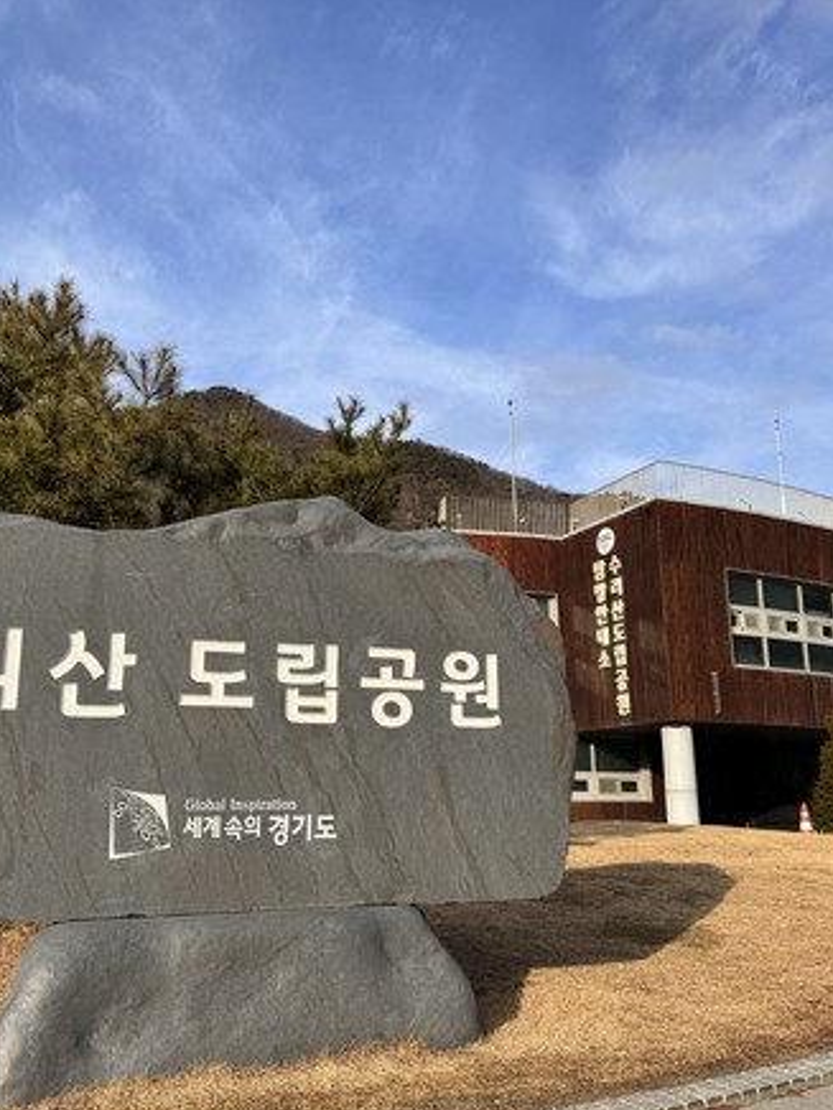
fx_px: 1059
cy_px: 570
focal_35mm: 33
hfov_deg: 42.9
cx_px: 377
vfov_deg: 55.3
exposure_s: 1/2506
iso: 80
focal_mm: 6.86
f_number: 1.78
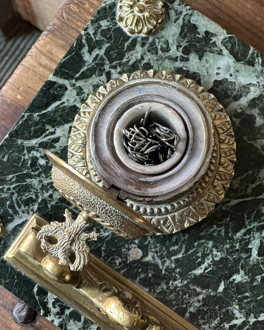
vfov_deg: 23.6
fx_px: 791
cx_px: 132
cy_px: 176
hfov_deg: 19.0
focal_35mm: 81
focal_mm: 9
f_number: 2.8
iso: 320
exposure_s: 1/33
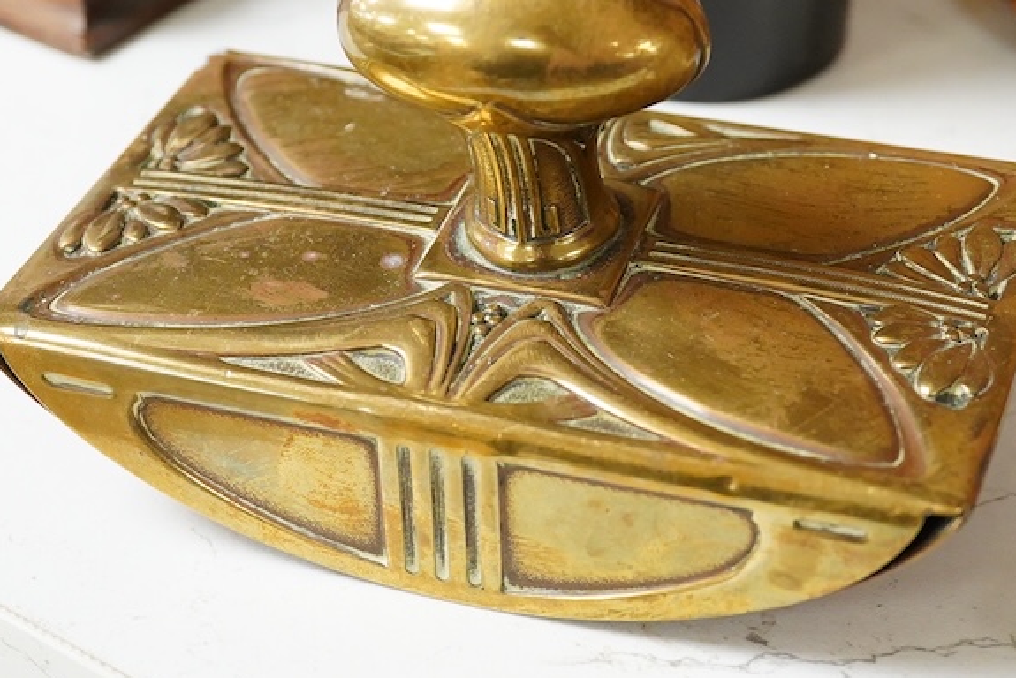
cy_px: 207
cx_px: 609
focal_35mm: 88
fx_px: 2485
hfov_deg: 23.1
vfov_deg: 15.5
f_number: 6.3
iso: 2500
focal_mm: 30
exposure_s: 1/160
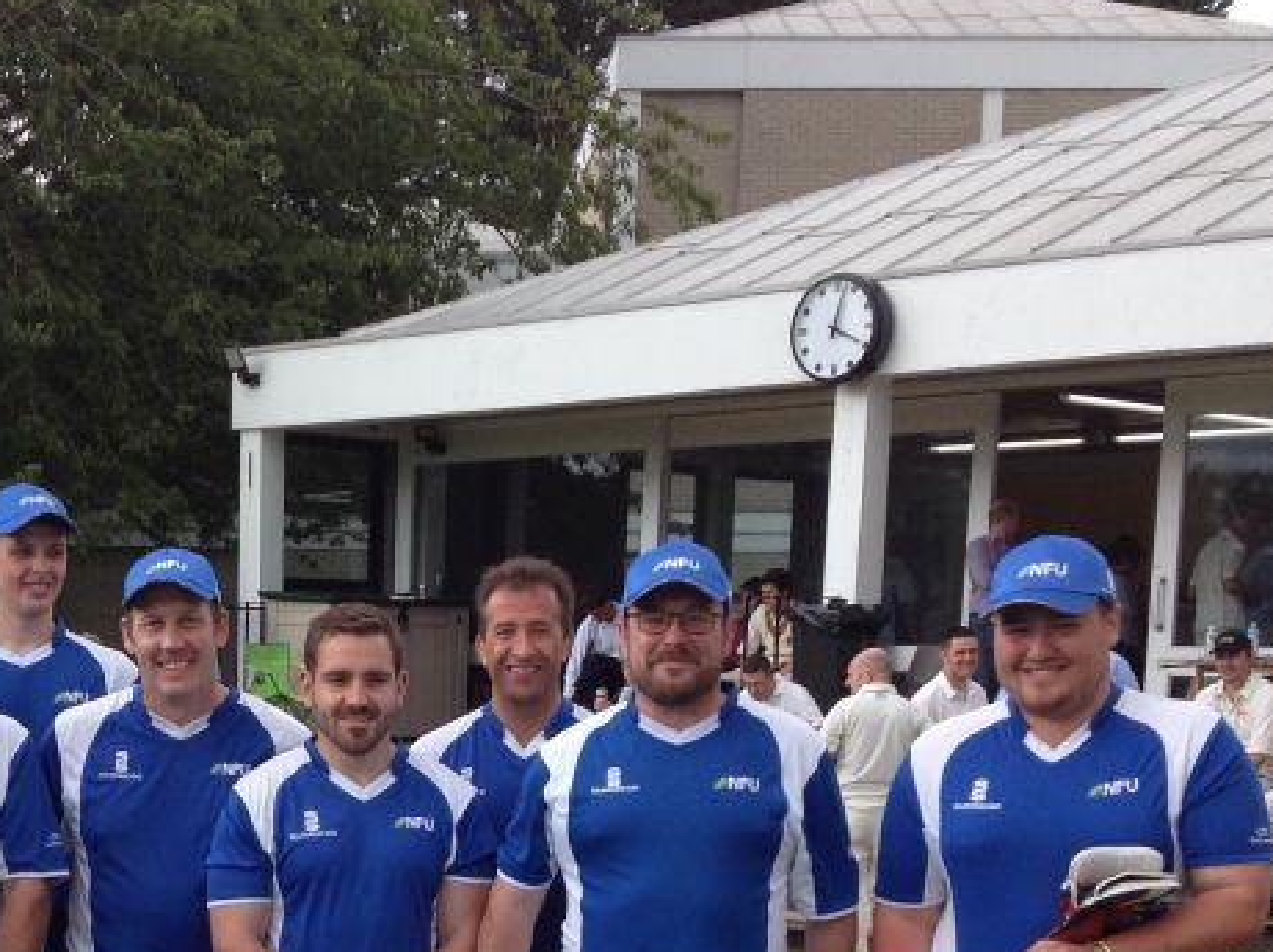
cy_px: 1002
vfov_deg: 18.7
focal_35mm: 76
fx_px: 2793
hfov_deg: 25.2
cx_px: 221
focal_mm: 4.28
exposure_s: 1/575
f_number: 2.4
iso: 50
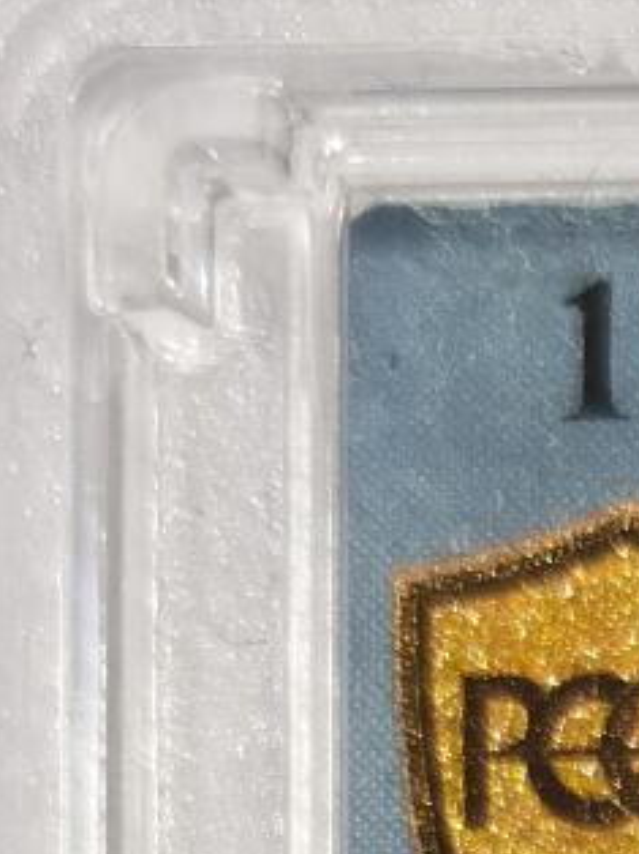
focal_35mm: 310
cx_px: 1683
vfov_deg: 6.1
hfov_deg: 4.6
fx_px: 7640
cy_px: 2176
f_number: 16
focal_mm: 5.56
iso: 125
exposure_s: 1/100
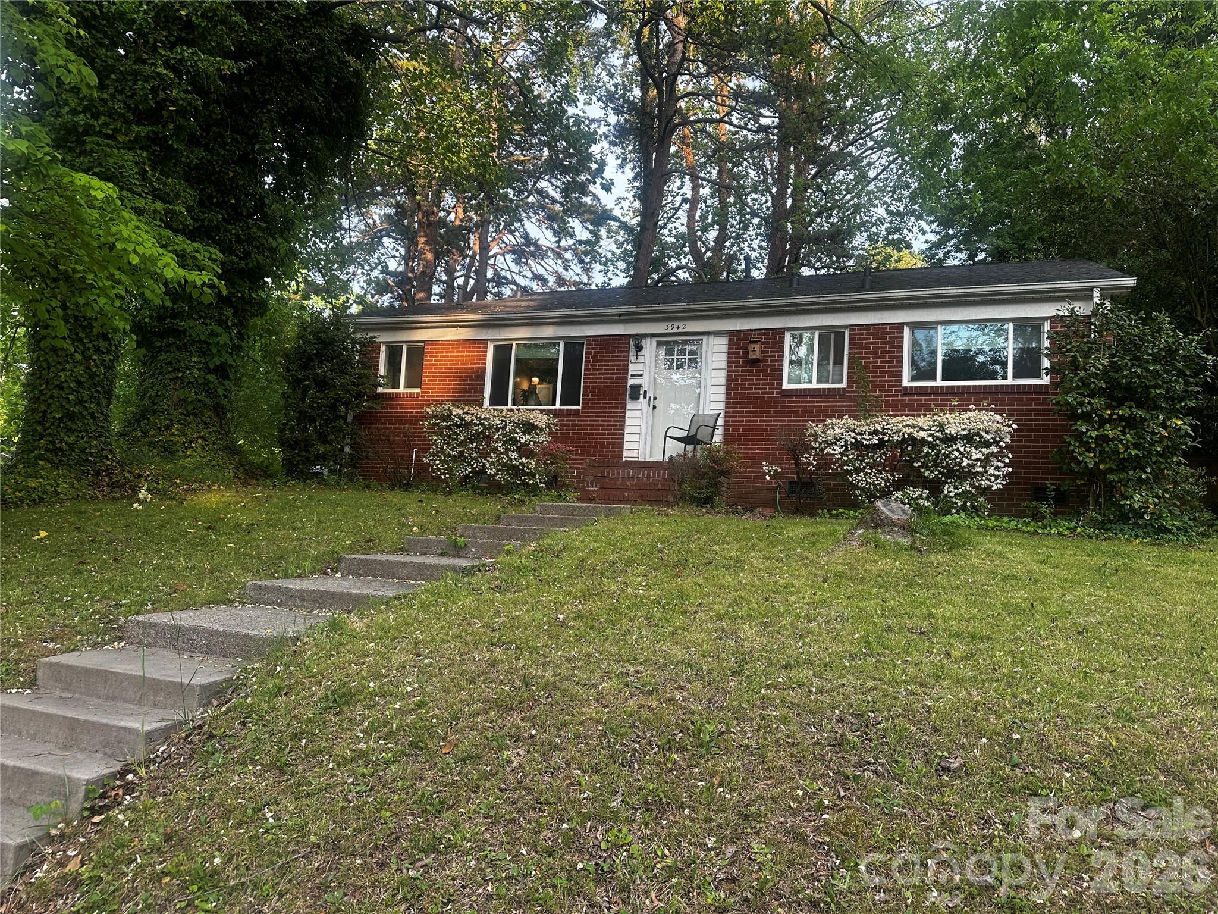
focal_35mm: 24
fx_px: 844
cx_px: 609
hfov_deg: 71.6
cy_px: 457
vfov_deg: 56.8
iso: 64
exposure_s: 1/209
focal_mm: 6.86
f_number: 1.78
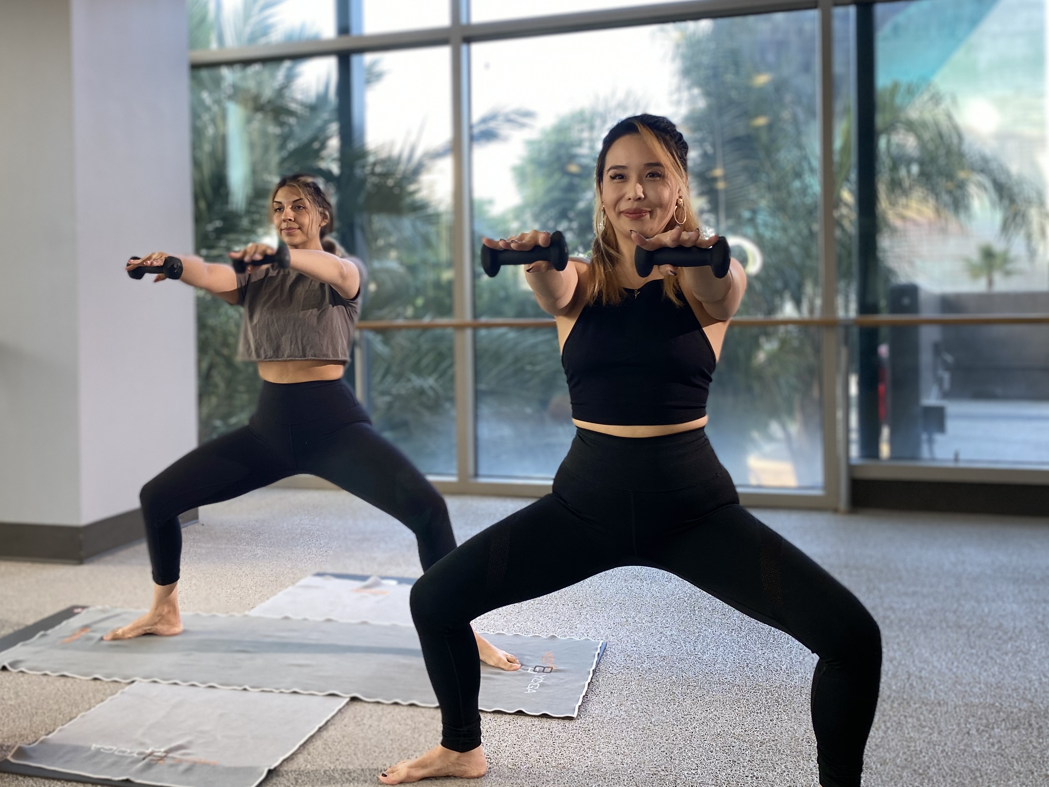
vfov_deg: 39.5
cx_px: 409
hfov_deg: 51.0
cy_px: 321
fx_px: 1091
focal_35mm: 36
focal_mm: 4.25
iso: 40
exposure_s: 1/120
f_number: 1.8
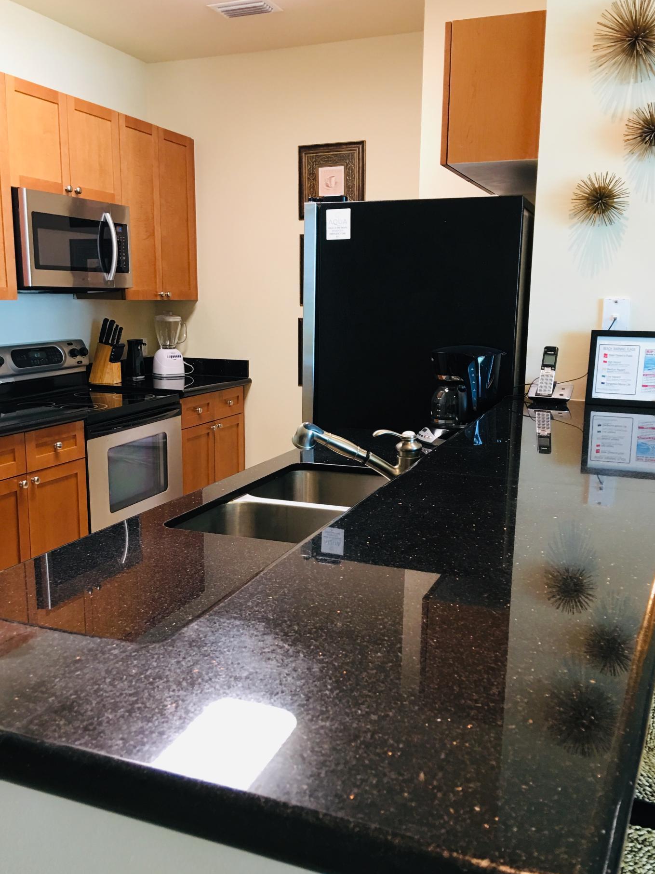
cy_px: 450
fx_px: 808
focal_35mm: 32
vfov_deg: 56.8
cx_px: 307
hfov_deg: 44.1
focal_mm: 4.15
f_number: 2.2
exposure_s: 1/15
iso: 40
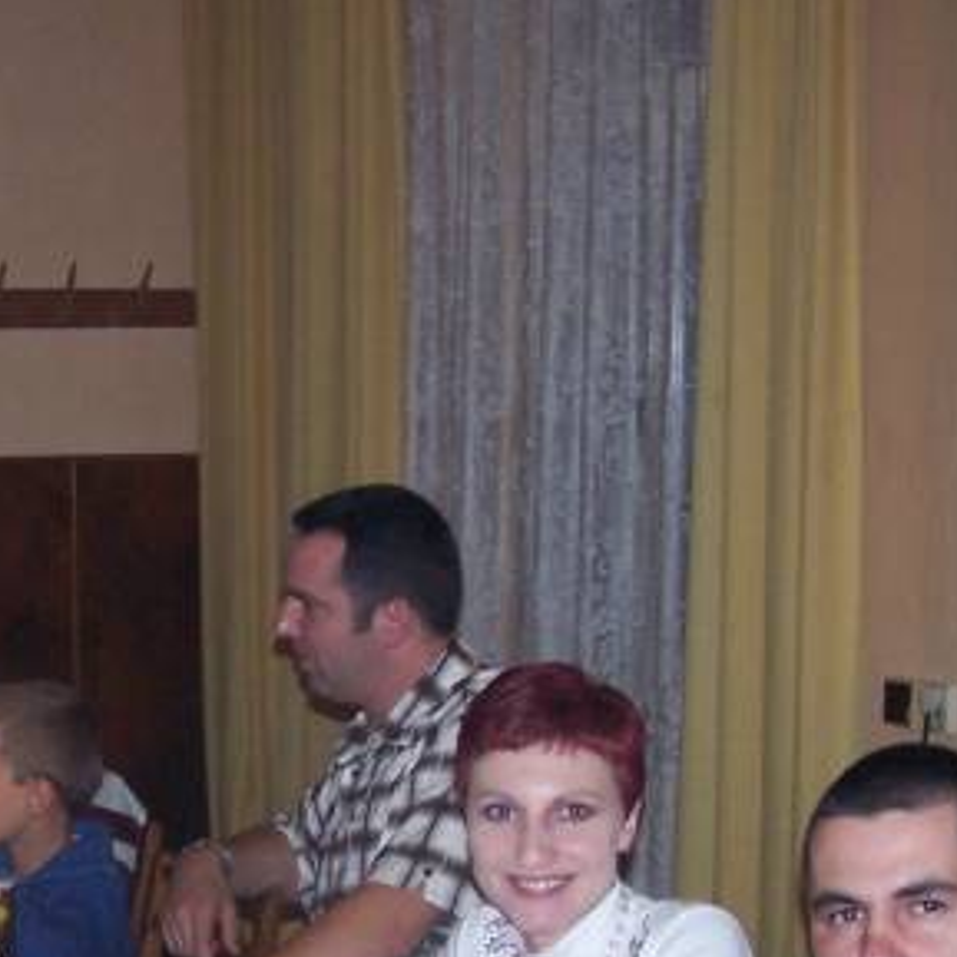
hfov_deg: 18.6
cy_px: 768
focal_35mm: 93
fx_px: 2909
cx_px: 288
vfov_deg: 18.5
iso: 140
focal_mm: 6.3
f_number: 2.8
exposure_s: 1/60
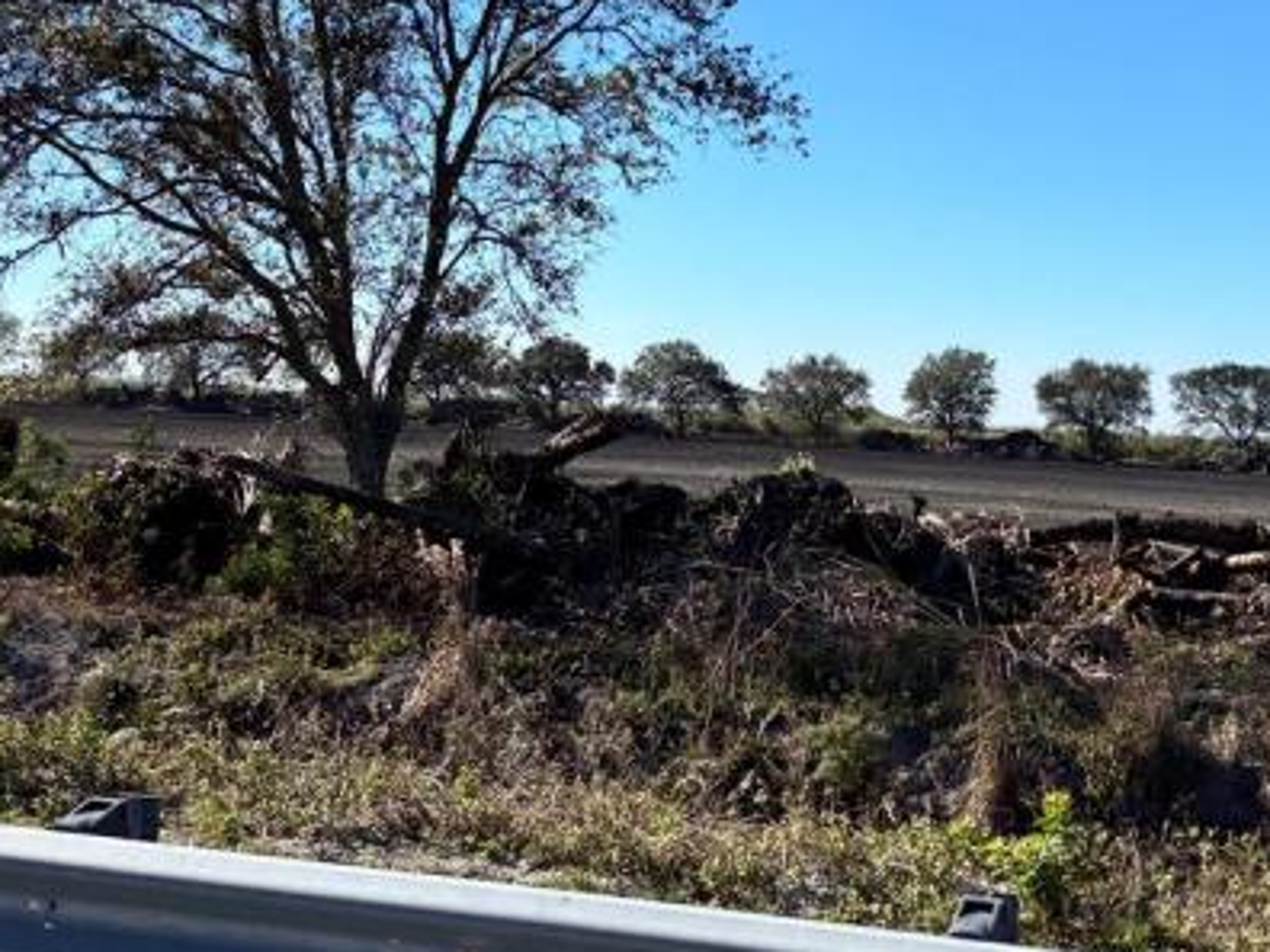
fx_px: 2311
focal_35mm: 63
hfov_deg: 30.7
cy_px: 221
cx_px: 738
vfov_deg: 23.0
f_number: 1.6
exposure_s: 1/3413
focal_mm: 5.96
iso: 50
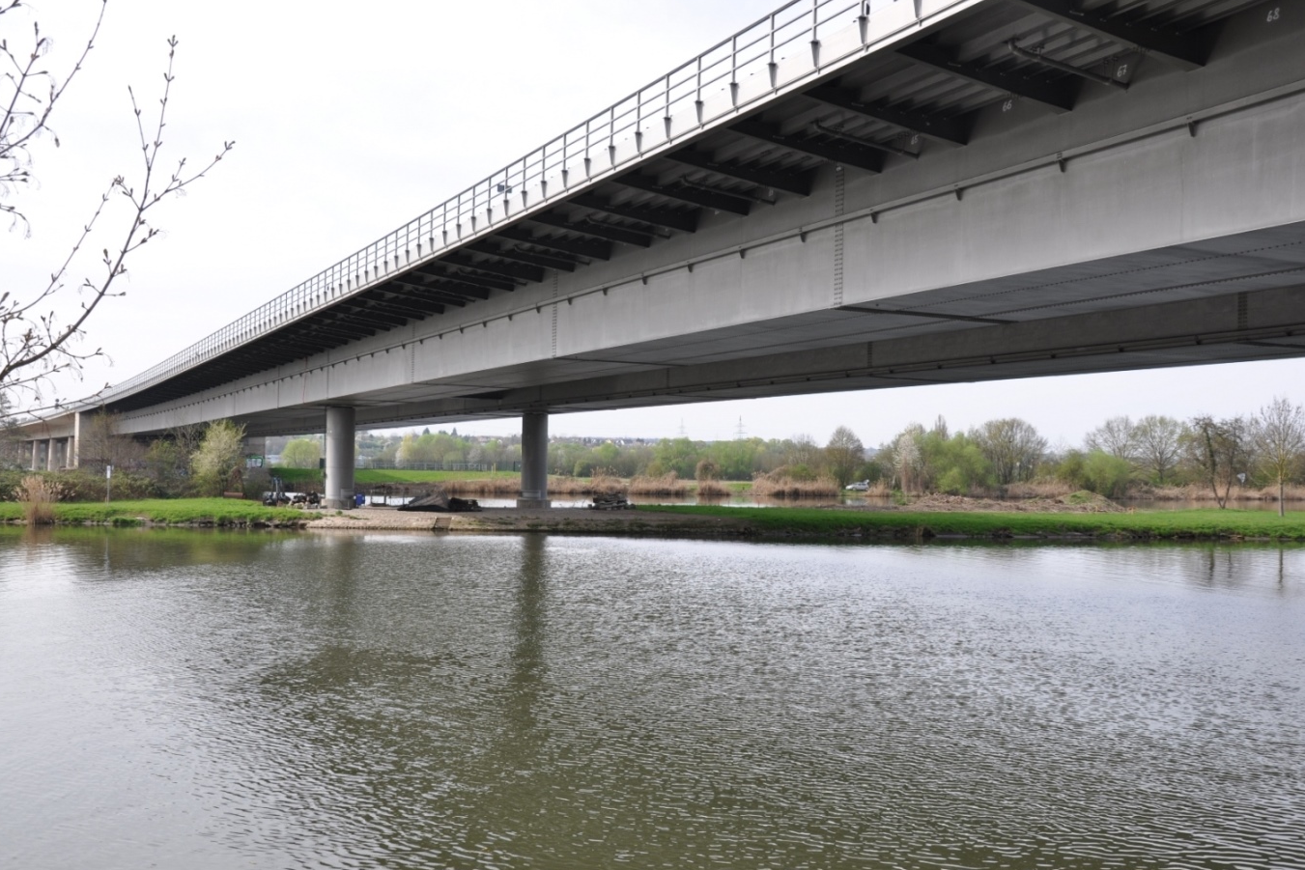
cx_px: 636
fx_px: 1341
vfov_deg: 35.9
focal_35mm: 37
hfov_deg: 51.9
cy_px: 441
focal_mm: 24
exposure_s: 1/320
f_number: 9
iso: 200
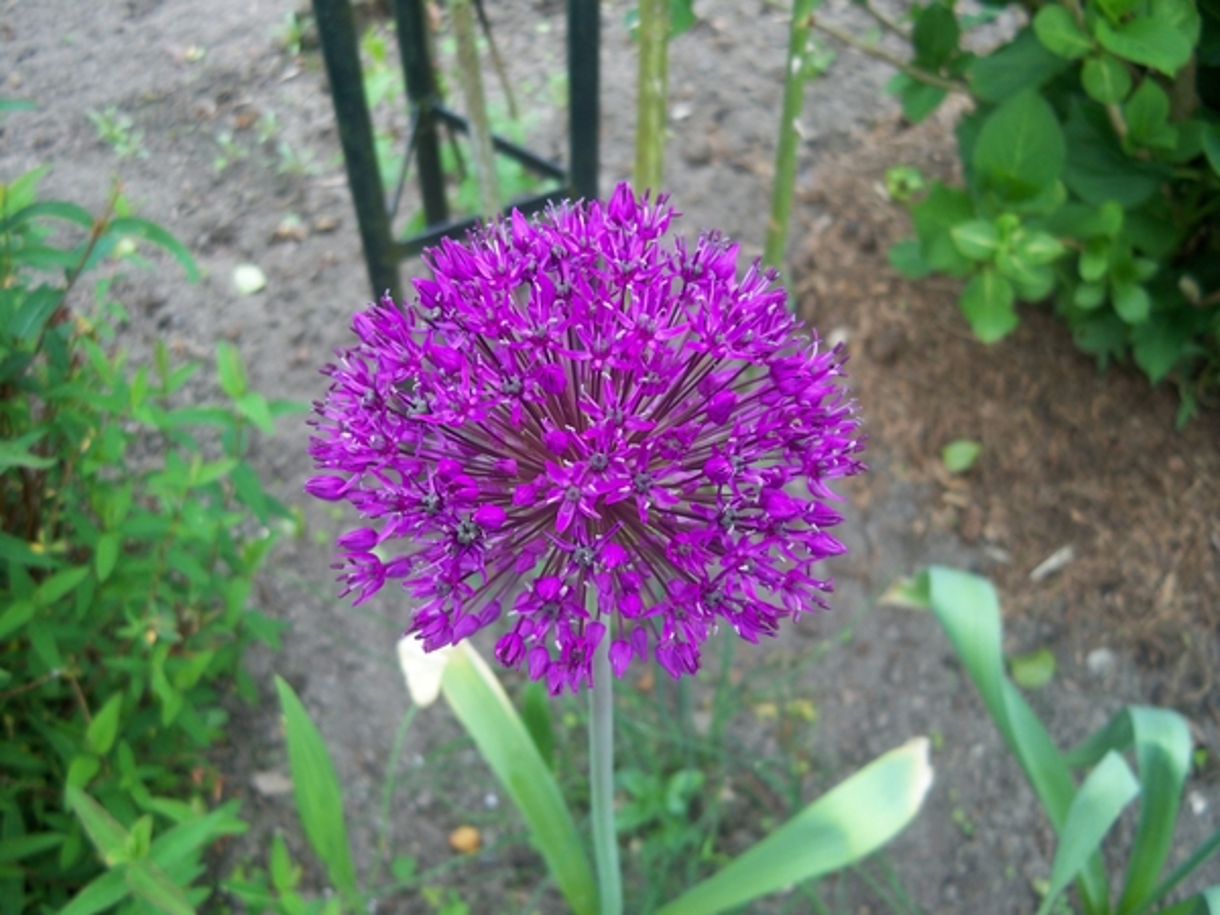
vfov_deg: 38.7
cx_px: 610
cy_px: 458
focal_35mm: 37
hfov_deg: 50.1
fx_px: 1304
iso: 64
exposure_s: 1/30
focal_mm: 7.9
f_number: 3.1
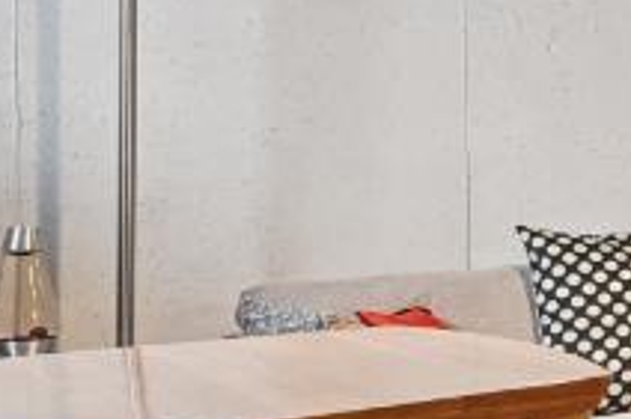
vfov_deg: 13.8
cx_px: 1688
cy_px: 138
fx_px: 1734
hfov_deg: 12.9
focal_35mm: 99
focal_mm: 14
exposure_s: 1/2
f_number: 8
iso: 400
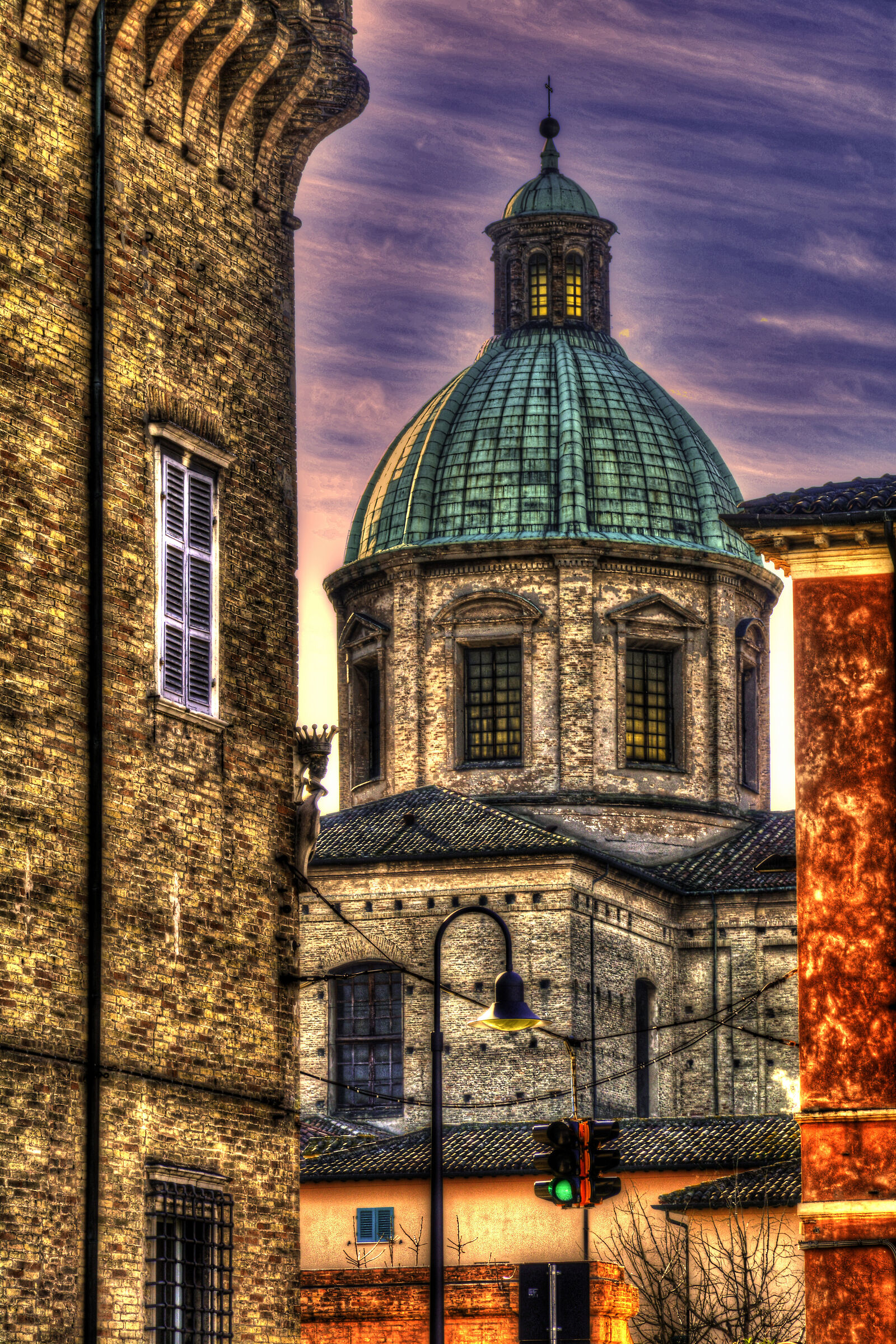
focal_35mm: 135
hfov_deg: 10.2
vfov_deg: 15.2
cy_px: 672
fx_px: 5040
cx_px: 448
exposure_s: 1/100
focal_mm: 90
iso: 100
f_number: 13
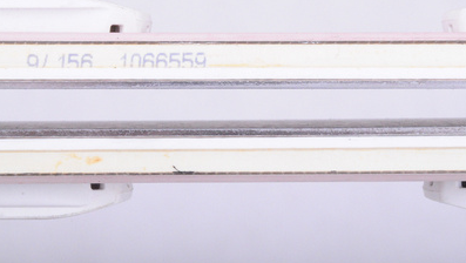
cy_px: 116
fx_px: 2307
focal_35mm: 187
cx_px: 259
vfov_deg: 6.5
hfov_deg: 11.5
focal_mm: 105
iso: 3200
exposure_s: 1/200
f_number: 20
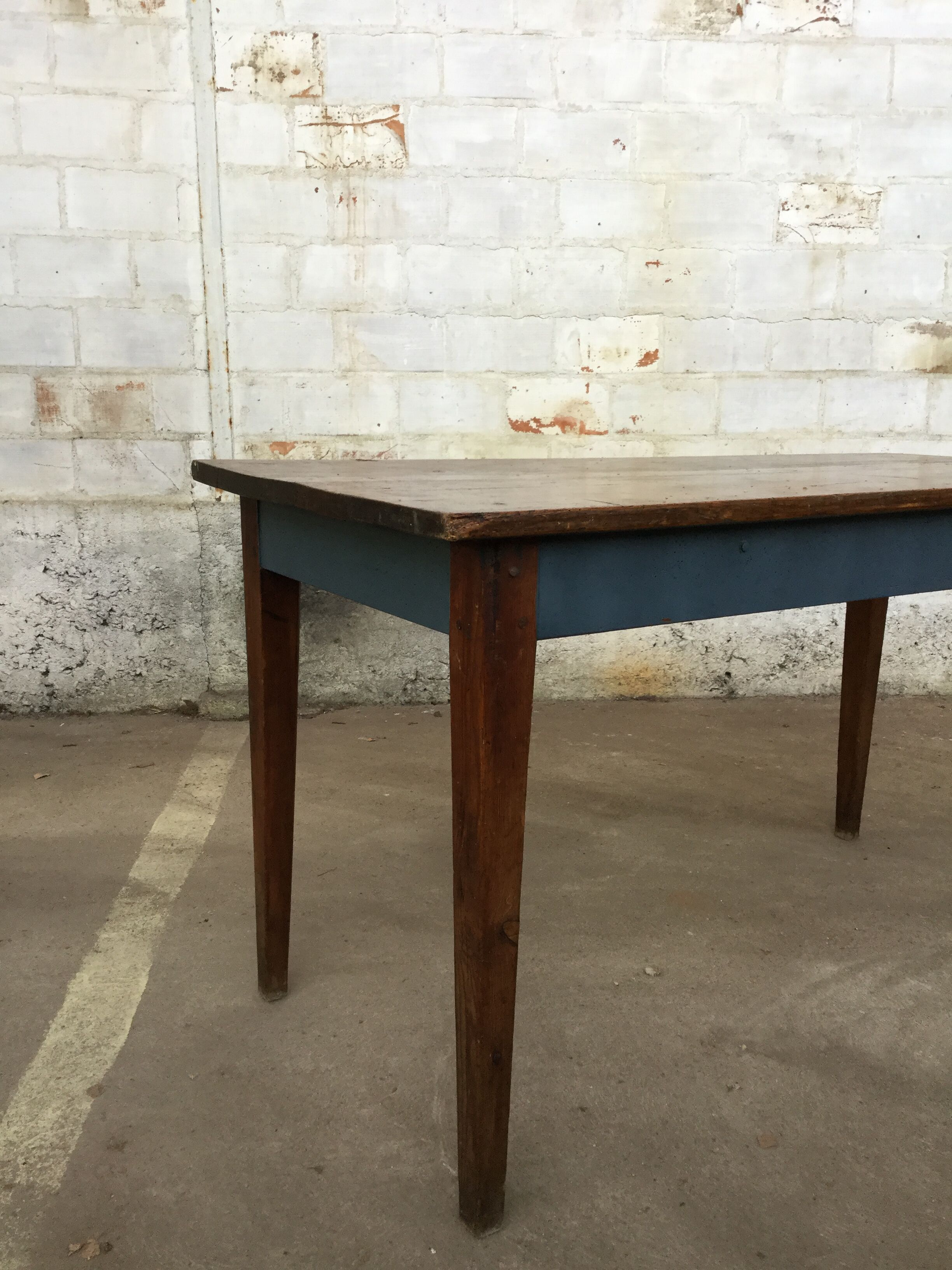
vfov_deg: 58.4
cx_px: 476
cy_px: 635
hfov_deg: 45.4
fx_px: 1137
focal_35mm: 31
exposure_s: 1/33
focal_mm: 3.3
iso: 25
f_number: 2.4
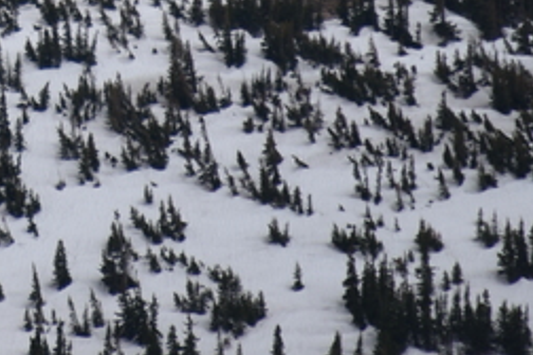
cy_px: -450
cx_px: -391
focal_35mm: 1522
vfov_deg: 0.9
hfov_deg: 1.4
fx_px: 22532
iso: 110
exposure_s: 1/640
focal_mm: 300
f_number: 5.6
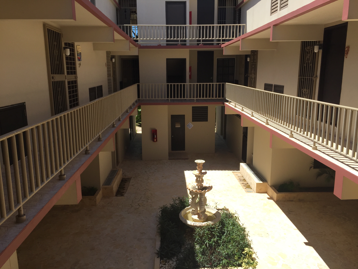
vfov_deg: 48.2
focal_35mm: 29
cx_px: 179
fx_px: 300
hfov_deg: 61.7
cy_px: 134
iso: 32
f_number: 2.2
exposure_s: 1/1522
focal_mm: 4.15
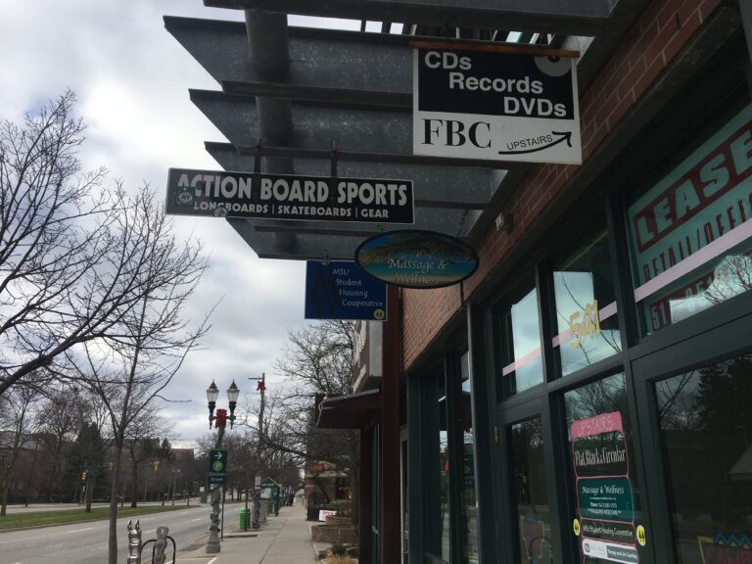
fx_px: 630
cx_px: 376
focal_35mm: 29
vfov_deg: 48.2
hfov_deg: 61.7
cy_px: 282
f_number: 2.2
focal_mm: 4.15
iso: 25
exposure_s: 1/938
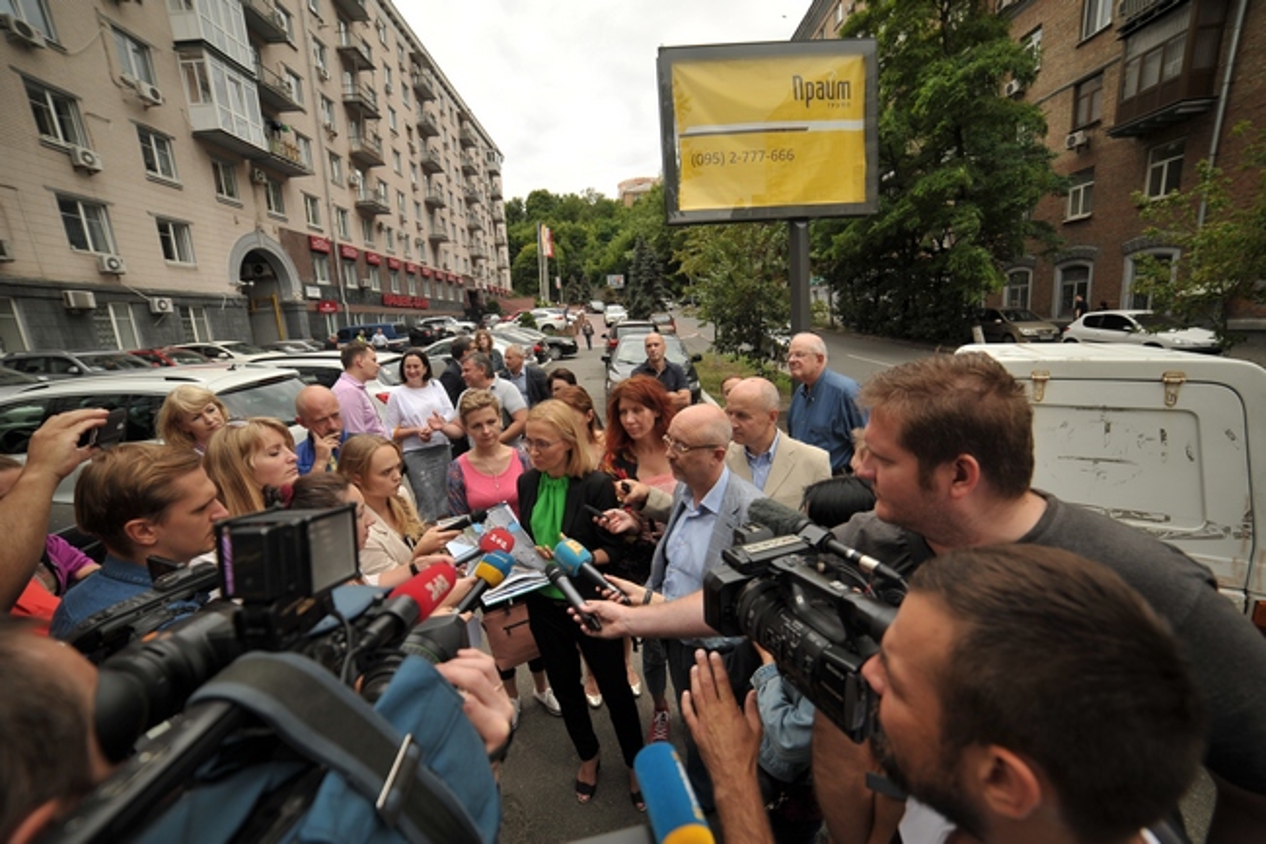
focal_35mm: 14
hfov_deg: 104.3
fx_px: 492
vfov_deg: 81.2
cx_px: 633
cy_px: 422
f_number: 4
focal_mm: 14
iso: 200
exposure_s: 1/400
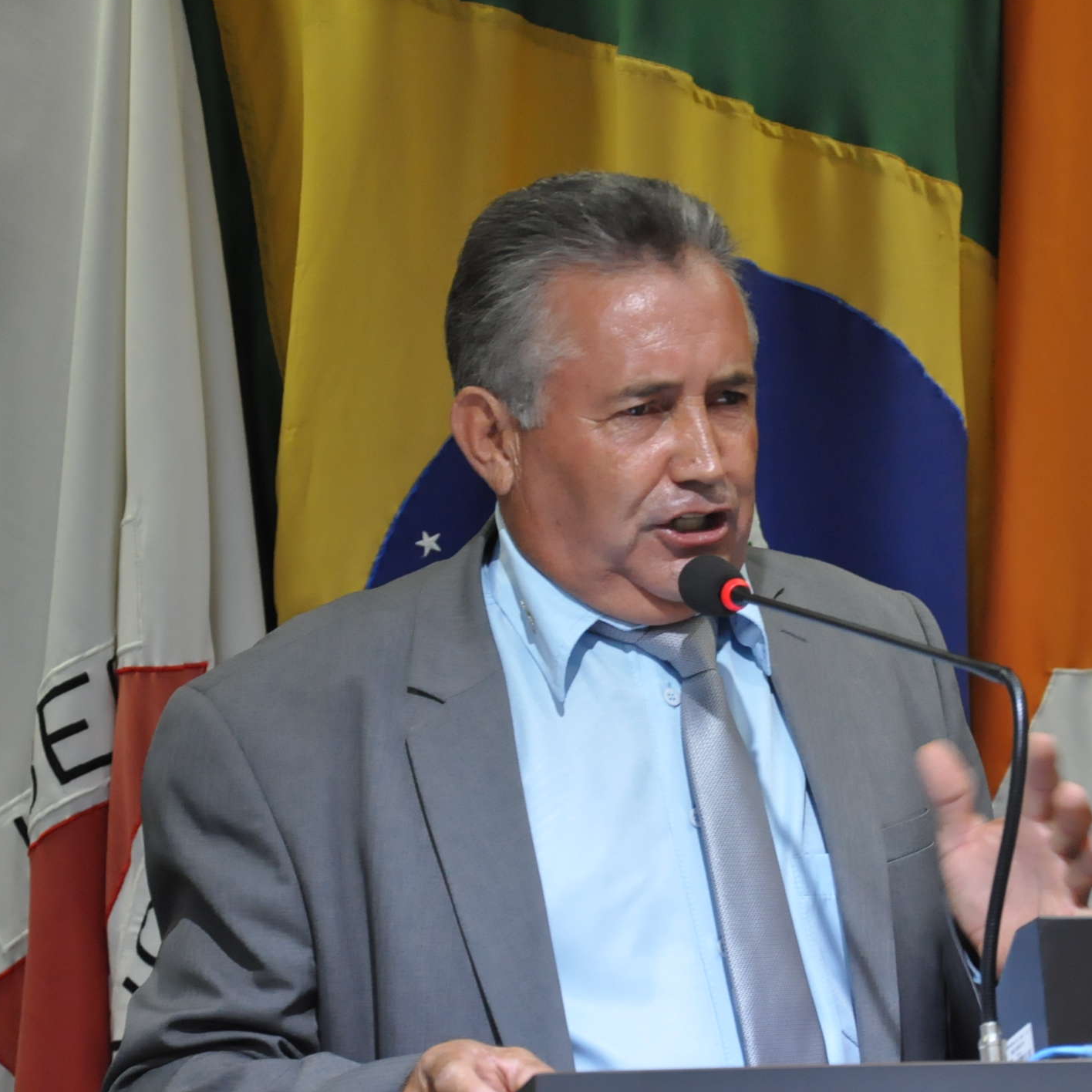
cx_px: 711
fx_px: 5162
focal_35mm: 145
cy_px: 544
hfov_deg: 12.1
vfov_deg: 12.1
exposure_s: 1/125
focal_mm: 75
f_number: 5.3
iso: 2000
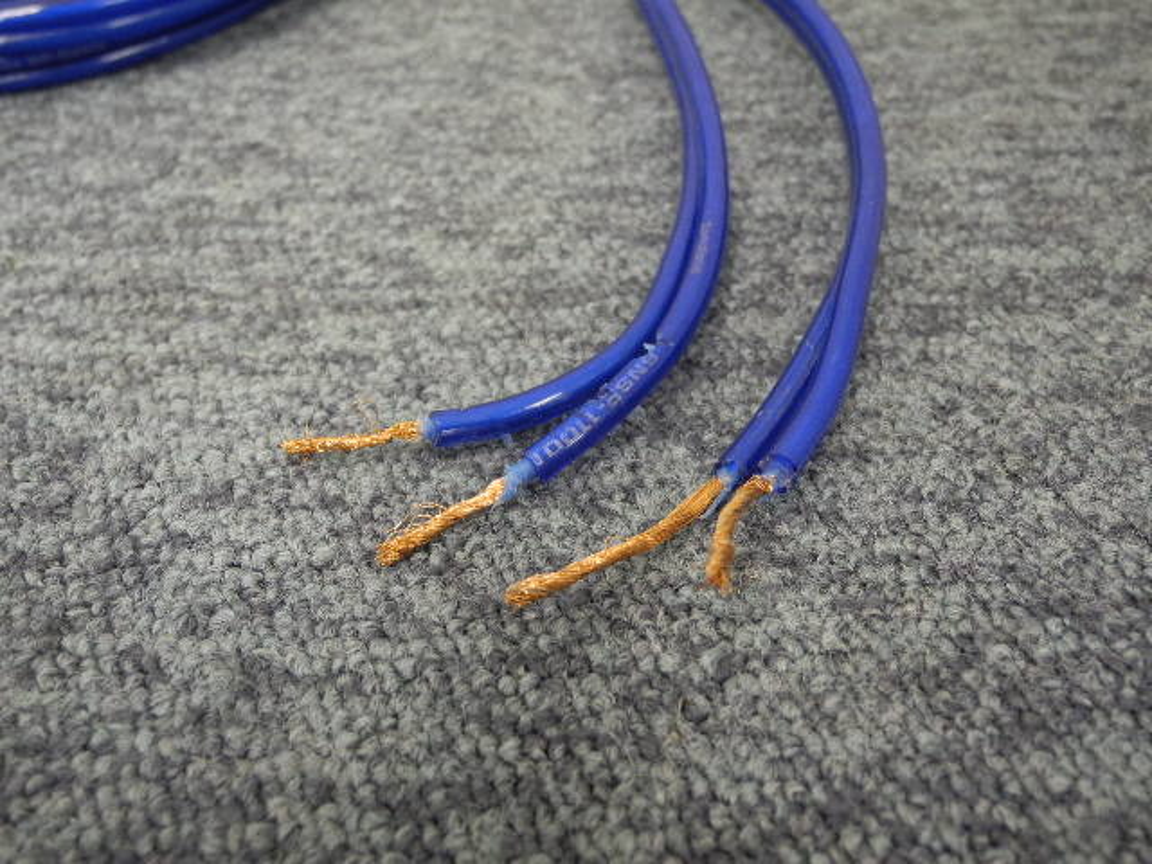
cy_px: 432
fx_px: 1165
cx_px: 576
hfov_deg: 52.6
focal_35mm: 35
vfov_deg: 40.7
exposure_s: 1/24
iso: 400
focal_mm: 7.4
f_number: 3.2
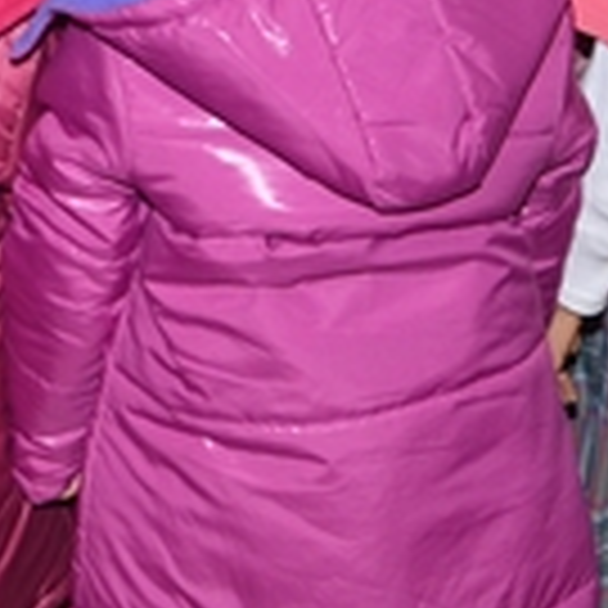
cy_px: -198
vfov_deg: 12.4
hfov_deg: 12.8
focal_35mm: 136
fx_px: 2703
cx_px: 131
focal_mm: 18
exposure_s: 1/60
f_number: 5.6
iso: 400
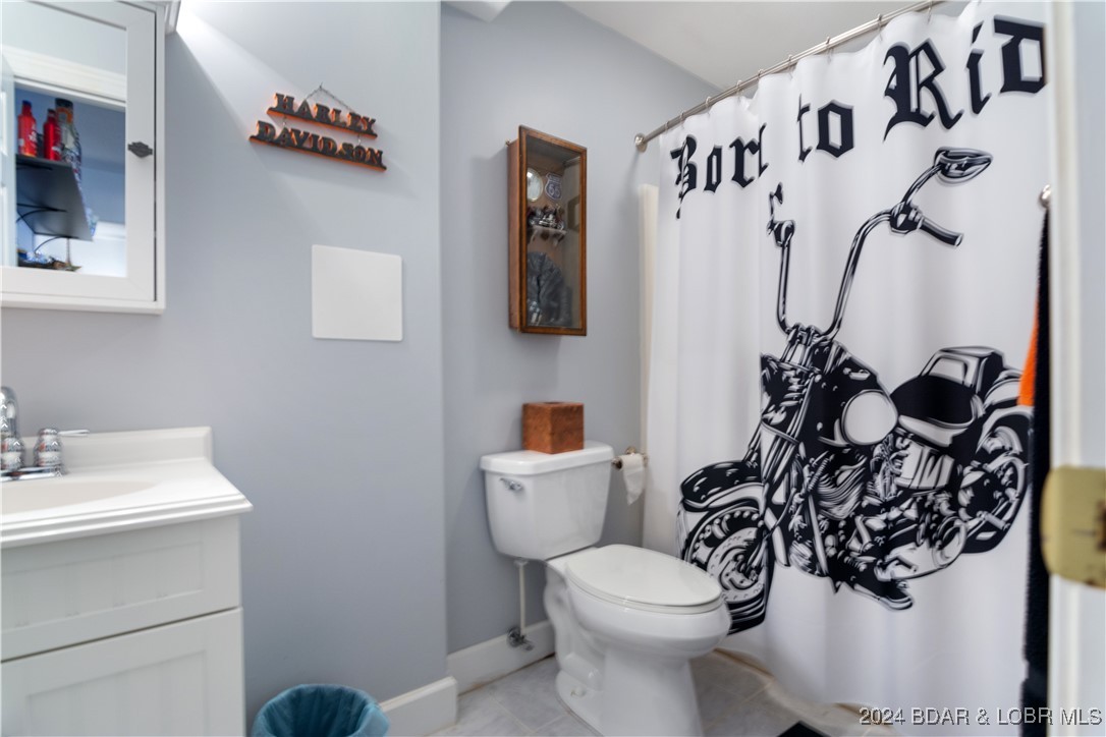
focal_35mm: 16
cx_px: 553
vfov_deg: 72.1
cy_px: 368
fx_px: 507
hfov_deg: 95.0
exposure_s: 1/3
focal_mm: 11
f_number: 5.6
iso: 160
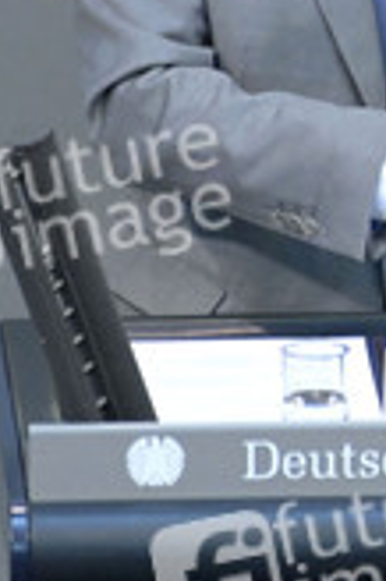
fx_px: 19629
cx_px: 436
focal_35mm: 1218
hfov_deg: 1.1
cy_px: 32
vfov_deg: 1.7
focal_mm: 500
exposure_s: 1/400
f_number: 5.6
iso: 8000
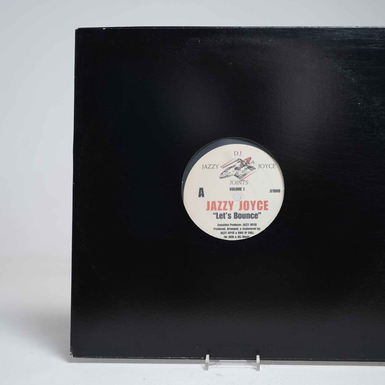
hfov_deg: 38.1
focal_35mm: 44
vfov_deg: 38.3
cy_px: 193
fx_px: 554
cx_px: 236
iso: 64
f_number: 5
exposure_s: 1/6
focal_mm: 34
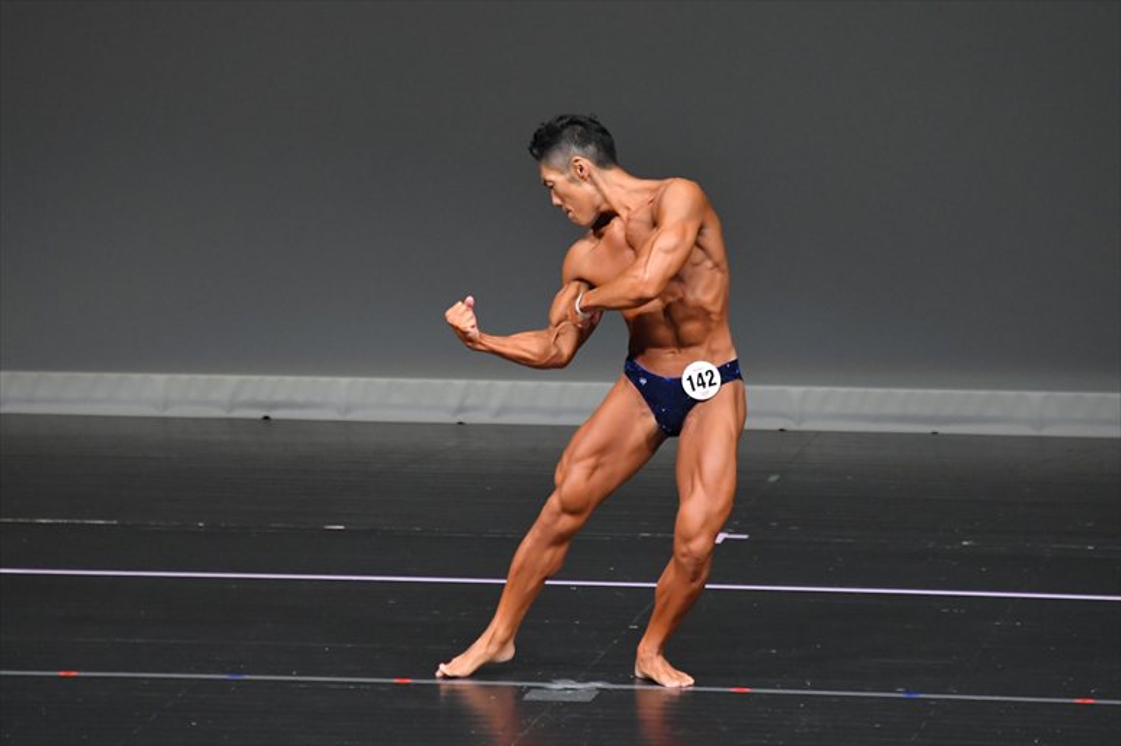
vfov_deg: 3.7
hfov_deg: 5.5
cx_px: 560
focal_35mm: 375
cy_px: 373
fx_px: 11672
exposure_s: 1/400
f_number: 5.6
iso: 4000
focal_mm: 250
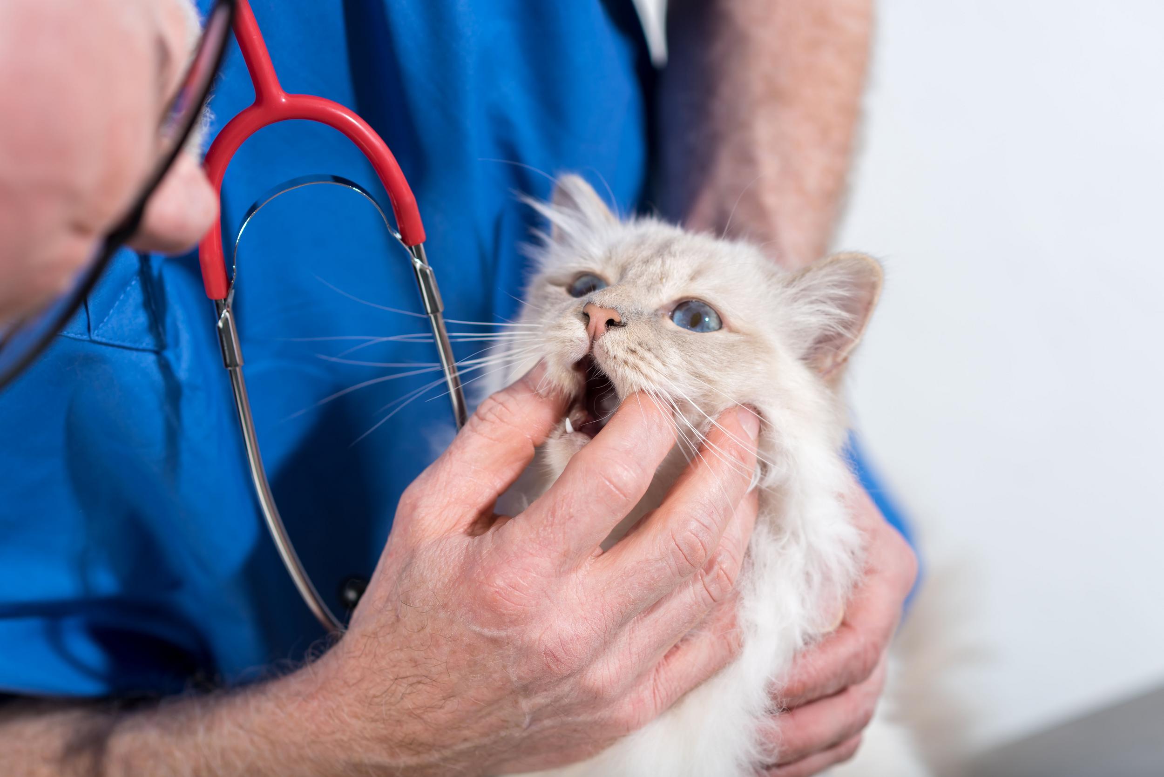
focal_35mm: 85
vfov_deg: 16.1
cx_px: 582
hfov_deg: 23.9
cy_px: 388
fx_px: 2749
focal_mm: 85
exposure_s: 1/200
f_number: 3.2
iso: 100
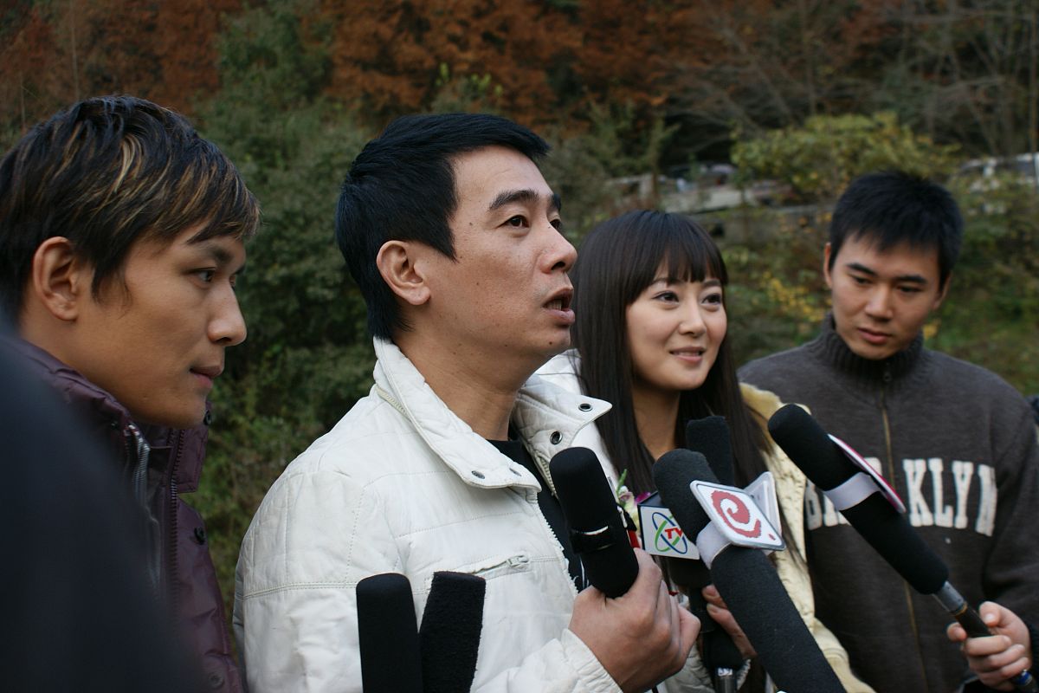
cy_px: 346
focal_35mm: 45
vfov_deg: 29.9
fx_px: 1299
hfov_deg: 43.6
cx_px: 520
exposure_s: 1/50
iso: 100
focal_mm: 30
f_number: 5.6
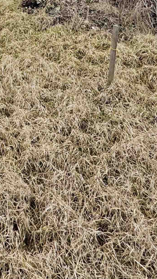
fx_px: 370
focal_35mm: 50
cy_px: -32
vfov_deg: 35.1
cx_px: -70
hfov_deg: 20.8
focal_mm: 2.22
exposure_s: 1/1536
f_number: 2.2
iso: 50
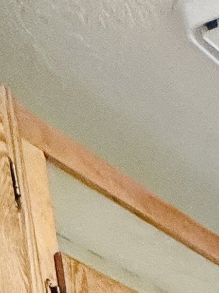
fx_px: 794
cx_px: 605
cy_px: 913
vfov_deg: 11.0
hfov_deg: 11.4
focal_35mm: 94
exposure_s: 1/60
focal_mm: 2.22
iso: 200
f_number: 2.2
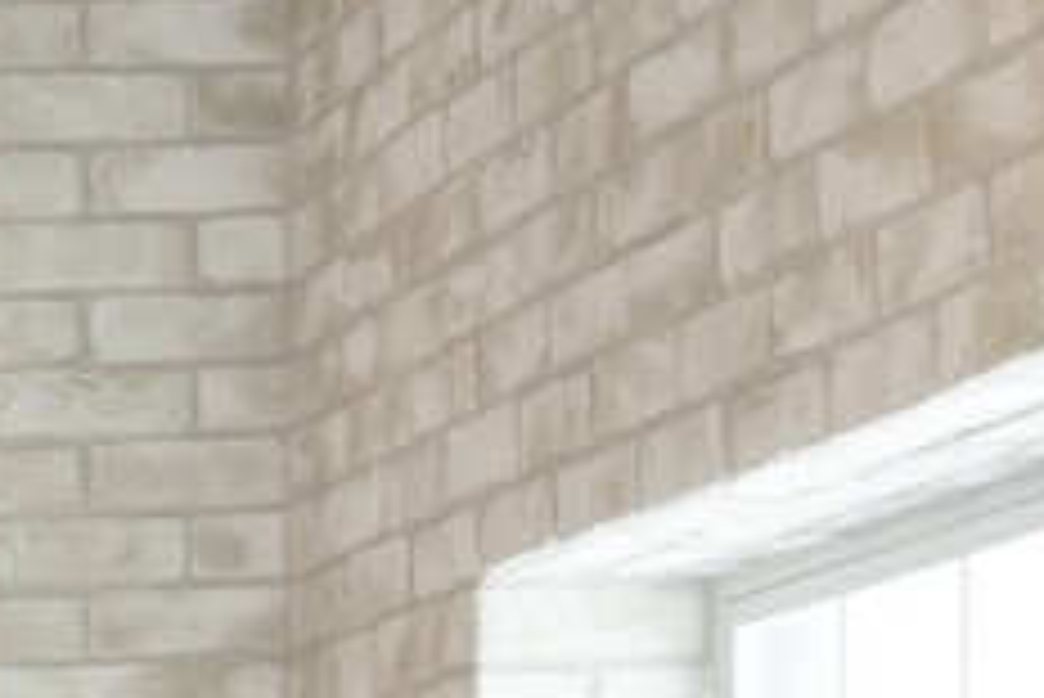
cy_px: 1292
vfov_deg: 6.9
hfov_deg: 9.7
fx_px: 5629
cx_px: -1215
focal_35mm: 194
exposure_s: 1/4
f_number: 13
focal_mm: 30
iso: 200
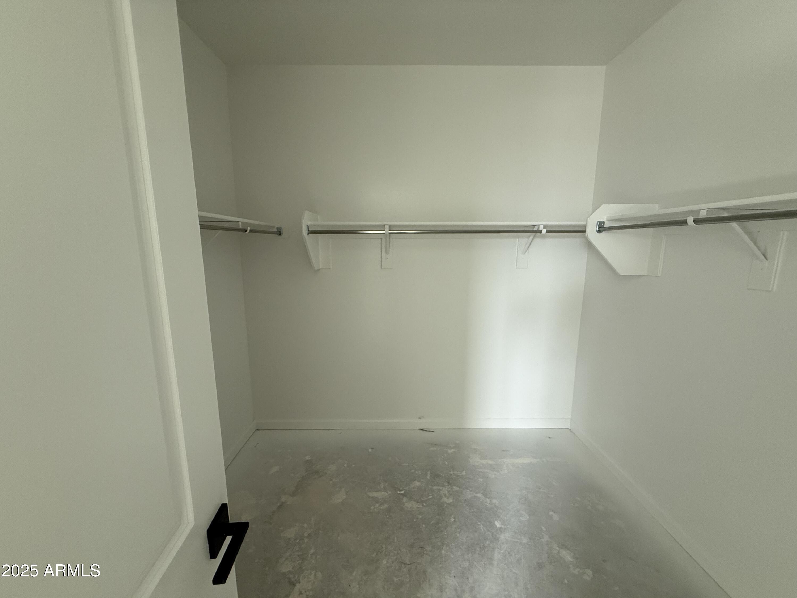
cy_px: 299
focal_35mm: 14
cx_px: 398
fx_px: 322
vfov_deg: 85.7
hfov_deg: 102.1
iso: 200
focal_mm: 2.22
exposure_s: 1/99
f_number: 2.2
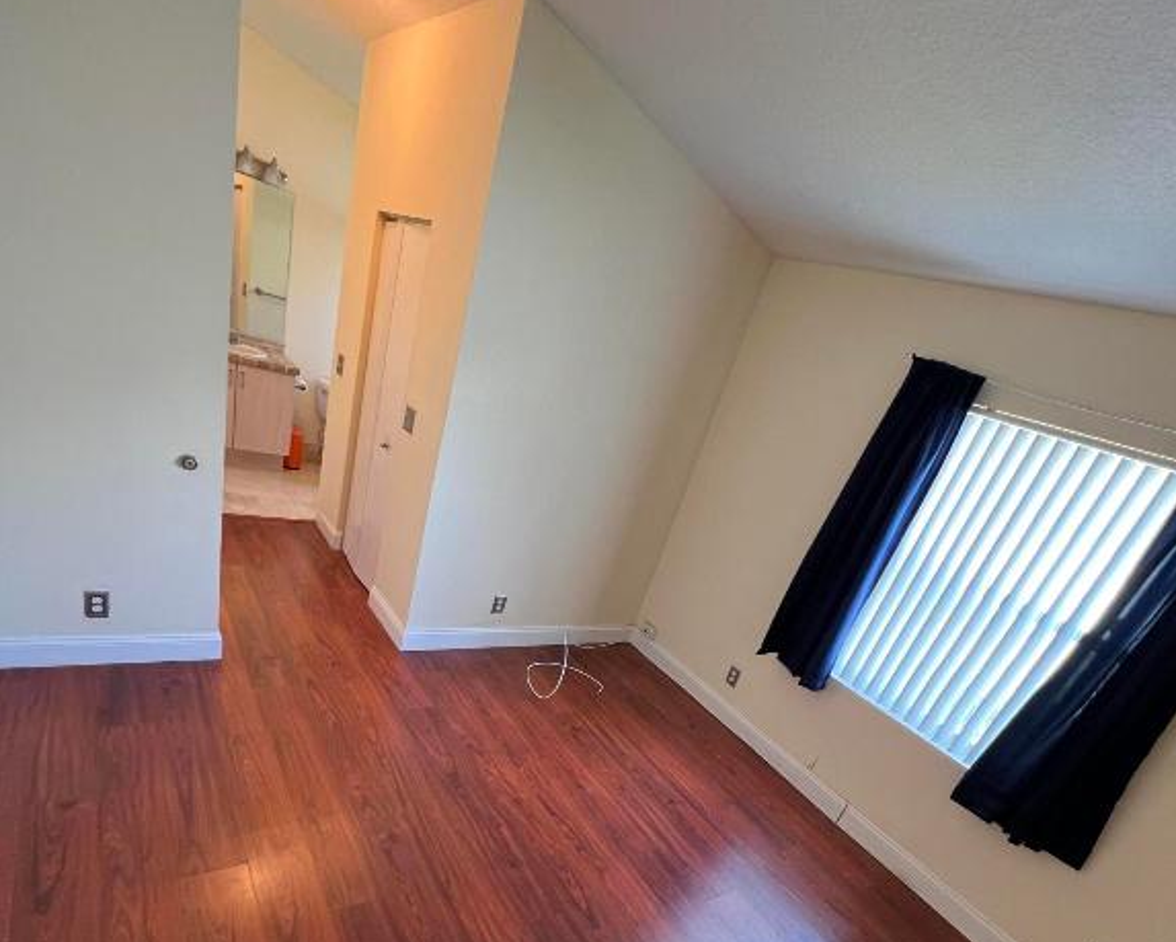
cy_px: 657
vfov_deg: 73.7
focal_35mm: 17
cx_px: 589
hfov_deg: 89.6
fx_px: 592
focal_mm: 1.57
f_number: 1.8
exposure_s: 1/60
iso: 320
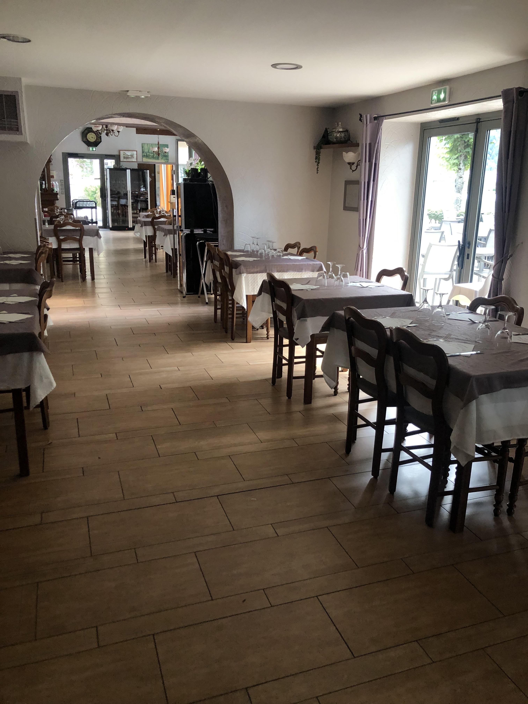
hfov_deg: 49.7
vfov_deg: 63.4
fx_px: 569
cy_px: 352
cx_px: 264
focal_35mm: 28
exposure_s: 1/24
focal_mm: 3.99
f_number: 1.8
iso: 40
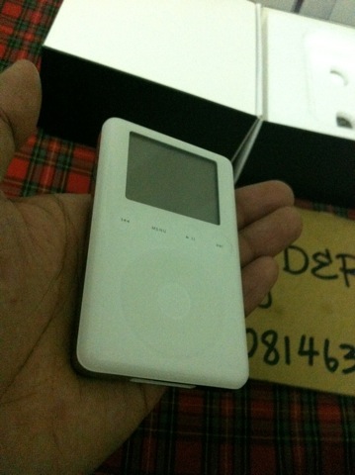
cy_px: 238
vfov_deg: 52.7
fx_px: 479
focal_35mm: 35
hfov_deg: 40.6
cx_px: 178
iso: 1000
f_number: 2.8
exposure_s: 1/17
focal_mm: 3.85
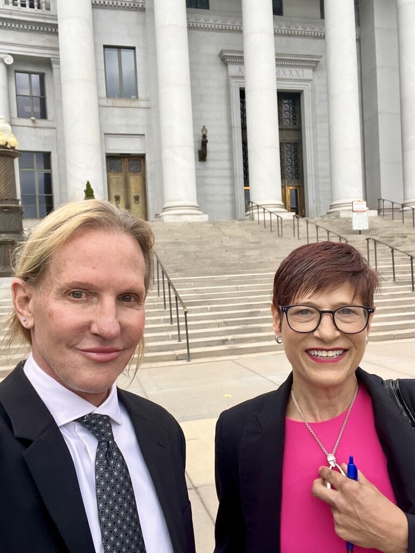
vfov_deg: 60.0
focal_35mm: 30
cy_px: 276
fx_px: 480
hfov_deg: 46.8
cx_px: 208
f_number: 2.2
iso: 32
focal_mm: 2.71
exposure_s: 1/458
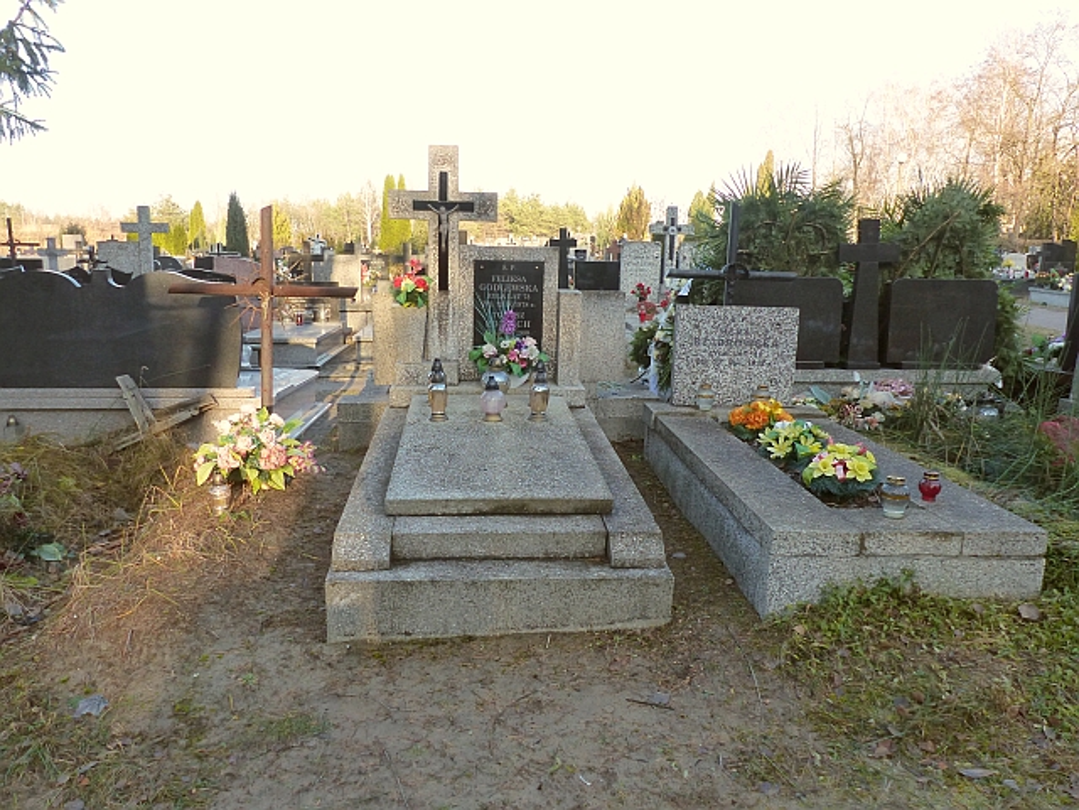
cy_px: 405
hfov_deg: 69.4
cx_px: 540
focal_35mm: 25
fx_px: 779
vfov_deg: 54.9
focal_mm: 4.5
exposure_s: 1/125
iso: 160
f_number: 4
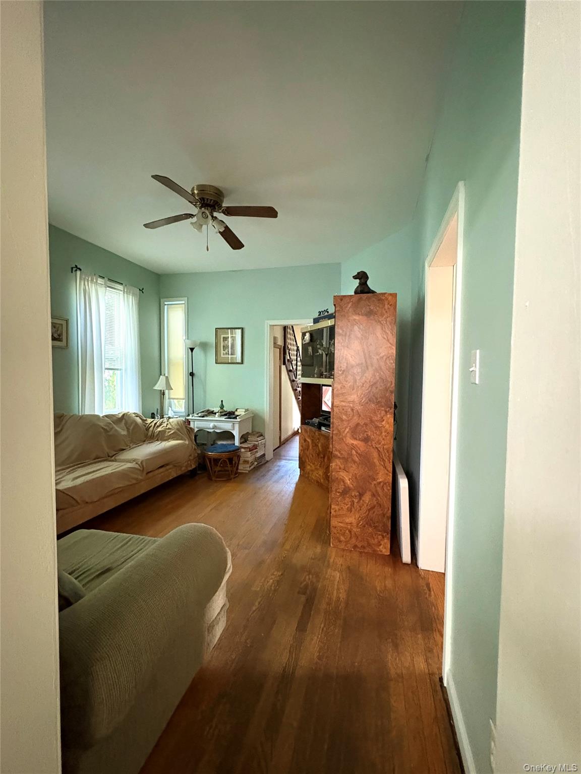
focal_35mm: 14
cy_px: 387
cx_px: 290
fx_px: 313
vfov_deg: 102.1
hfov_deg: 85.7
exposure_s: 1/35
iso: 1000
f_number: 2.2
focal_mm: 2.22
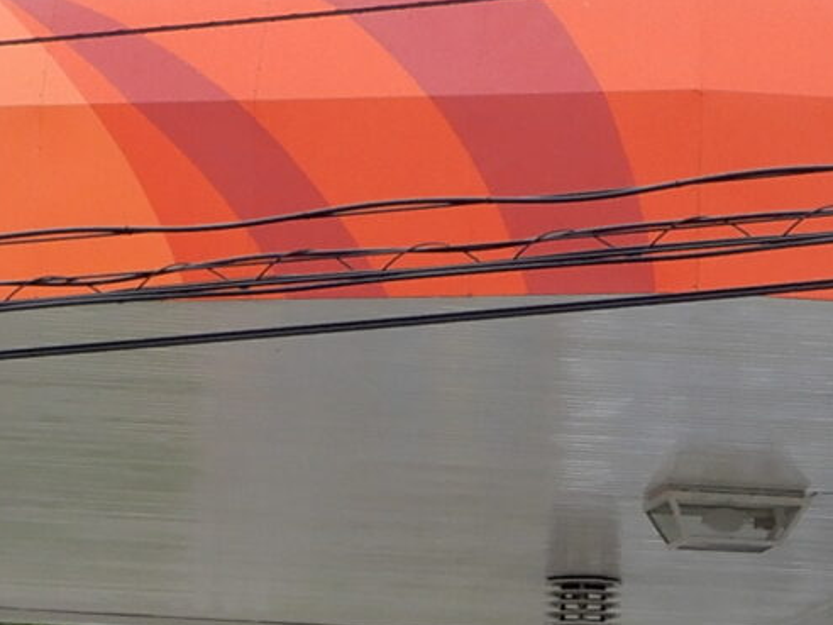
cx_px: -124
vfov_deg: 4.4
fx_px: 8134
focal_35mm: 338
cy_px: 794
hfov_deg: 5.8
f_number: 4.5
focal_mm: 11.6
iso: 80
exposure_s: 1/250
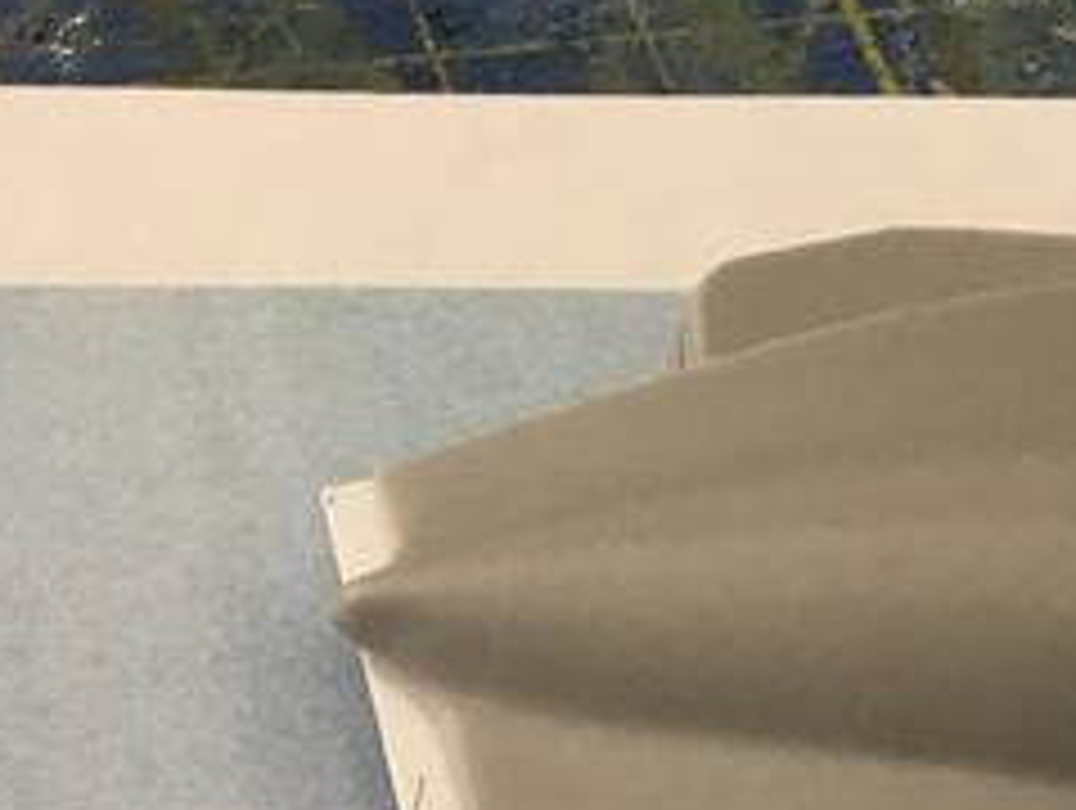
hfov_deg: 14.6
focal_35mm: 124
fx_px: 3860
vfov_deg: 10.8
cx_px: -599
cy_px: 1701
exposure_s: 1/17
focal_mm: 4.15
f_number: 2.2
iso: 50
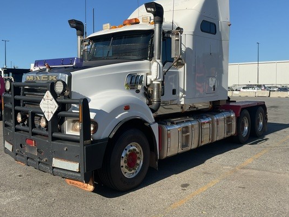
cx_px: 120
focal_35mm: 35
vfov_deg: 40.6
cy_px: 94
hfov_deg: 52.3
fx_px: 292
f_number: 1.8
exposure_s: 1/2141
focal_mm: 3
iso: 16
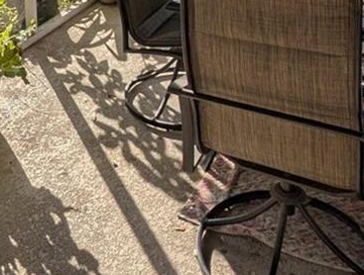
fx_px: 558
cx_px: 107
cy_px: -150
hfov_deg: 35.6
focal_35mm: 53
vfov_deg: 22.2
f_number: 1.7
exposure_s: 1/1887
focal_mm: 2.02
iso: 56
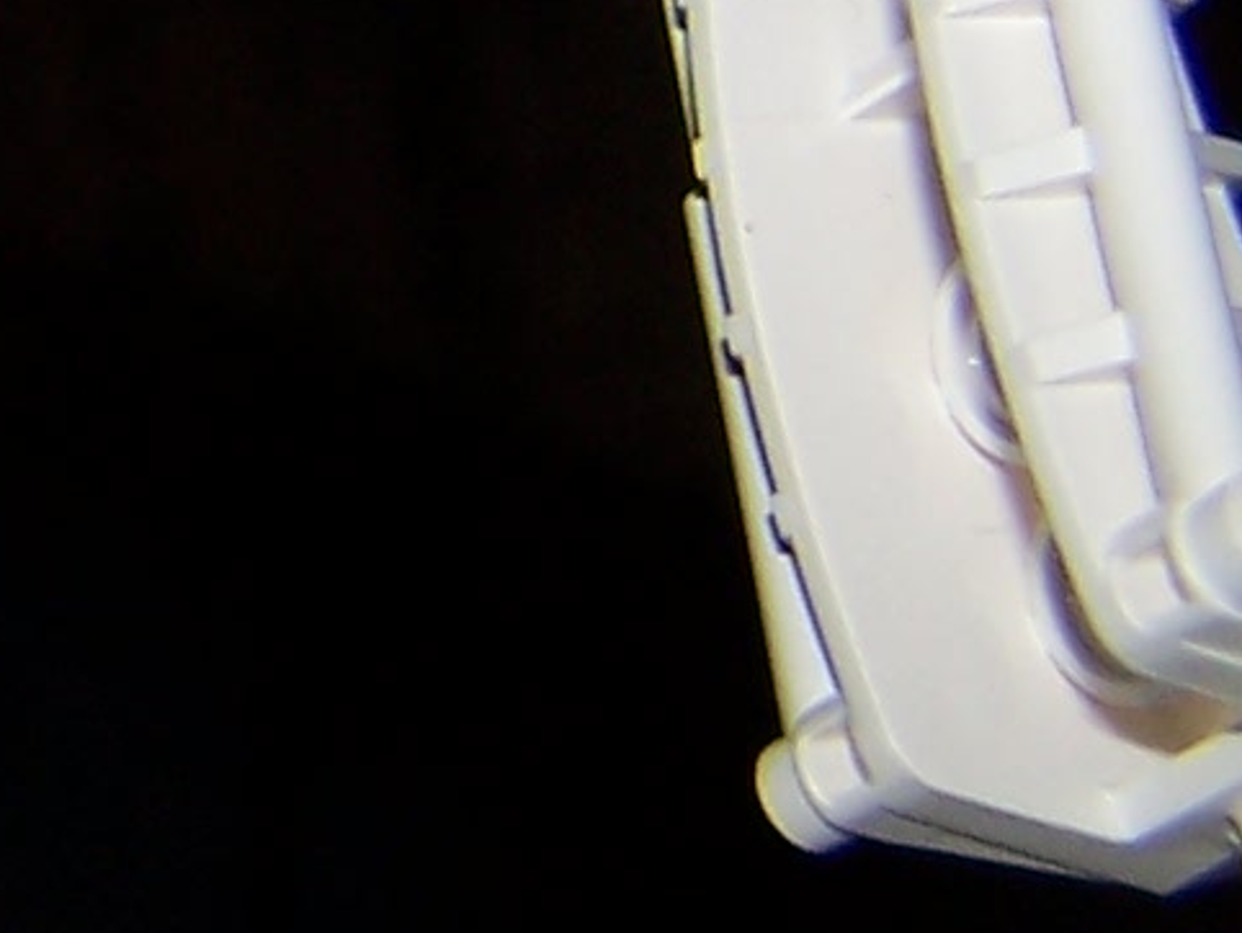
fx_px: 7287
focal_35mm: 203
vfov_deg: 7.2
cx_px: -1912
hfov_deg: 8.7
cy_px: -580
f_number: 2.8
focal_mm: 6.3
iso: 80
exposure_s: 1/60
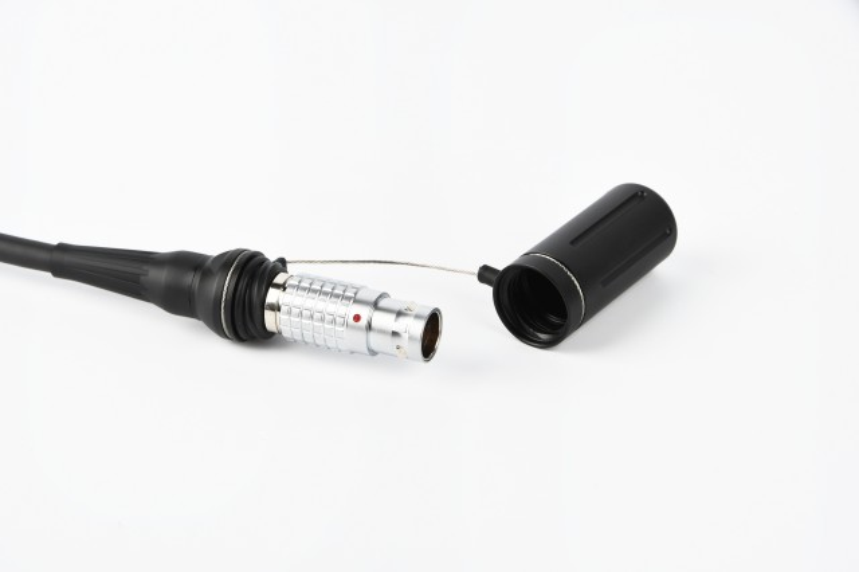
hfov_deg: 16.7
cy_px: 286
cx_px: 430
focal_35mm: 123
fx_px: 2933
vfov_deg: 11.1
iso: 100
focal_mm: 82
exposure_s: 1/125
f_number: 13
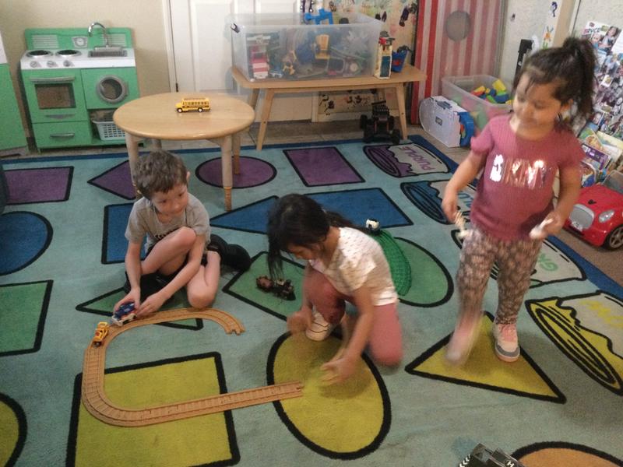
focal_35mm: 31
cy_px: 234
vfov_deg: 45.4
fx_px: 558
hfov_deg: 58.4
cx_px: 312
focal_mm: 3.3
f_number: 2.4
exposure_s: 1/15
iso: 500
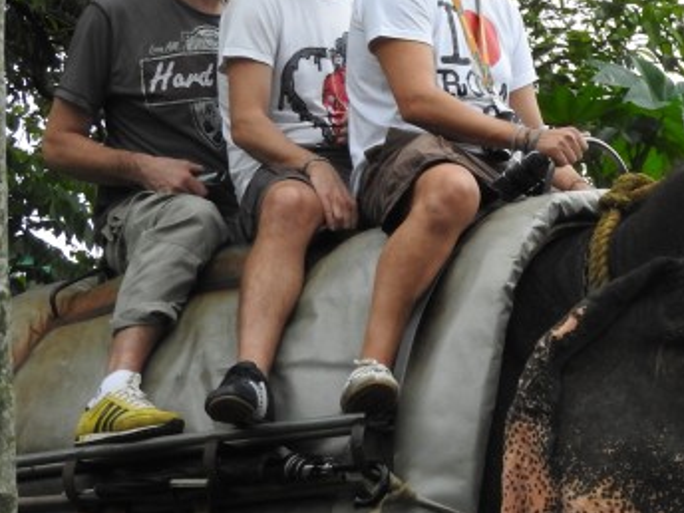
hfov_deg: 8.9
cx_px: 793
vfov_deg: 6.7
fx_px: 4367
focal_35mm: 221
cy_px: 237
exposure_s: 1/20
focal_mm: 17
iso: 400
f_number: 4.8
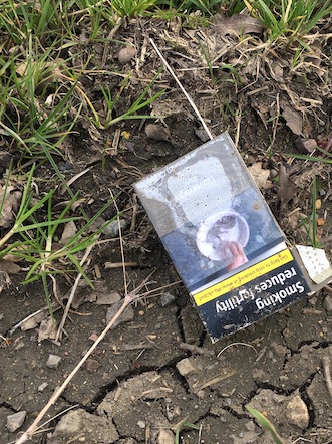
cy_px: 241
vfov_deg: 44.8
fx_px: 538
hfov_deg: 33.9
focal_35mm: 42
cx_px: 232
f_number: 2.2
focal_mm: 4.15
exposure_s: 1/113
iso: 25
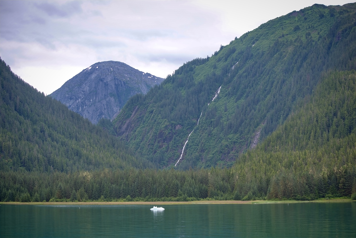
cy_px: 119
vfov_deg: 19.5
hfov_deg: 28.8
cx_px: 178
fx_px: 692
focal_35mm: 70
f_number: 6.3
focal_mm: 70
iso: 100
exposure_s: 1/160
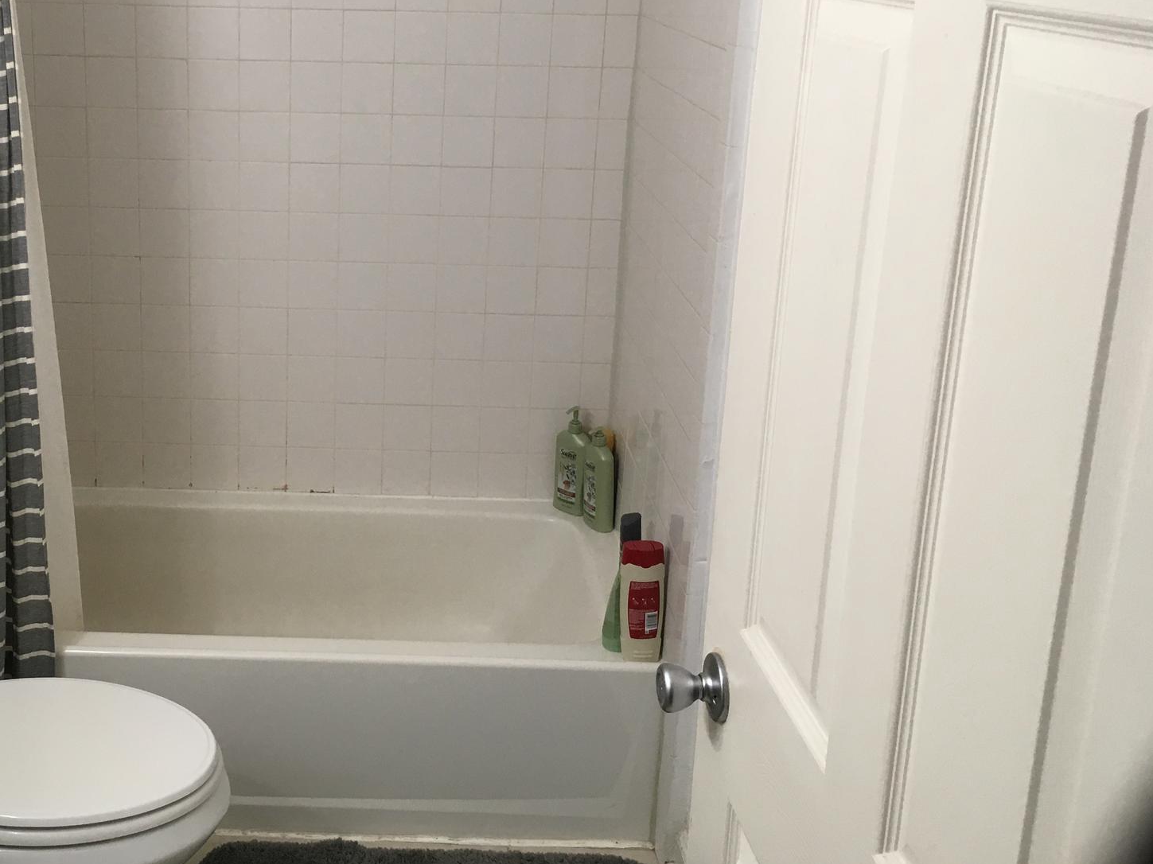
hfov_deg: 44.8
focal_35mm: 41
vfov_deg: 34.7
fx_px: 1365
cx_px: 343
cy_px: 264
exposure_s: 1/30
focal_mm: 4.15
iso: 32
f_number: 2.2
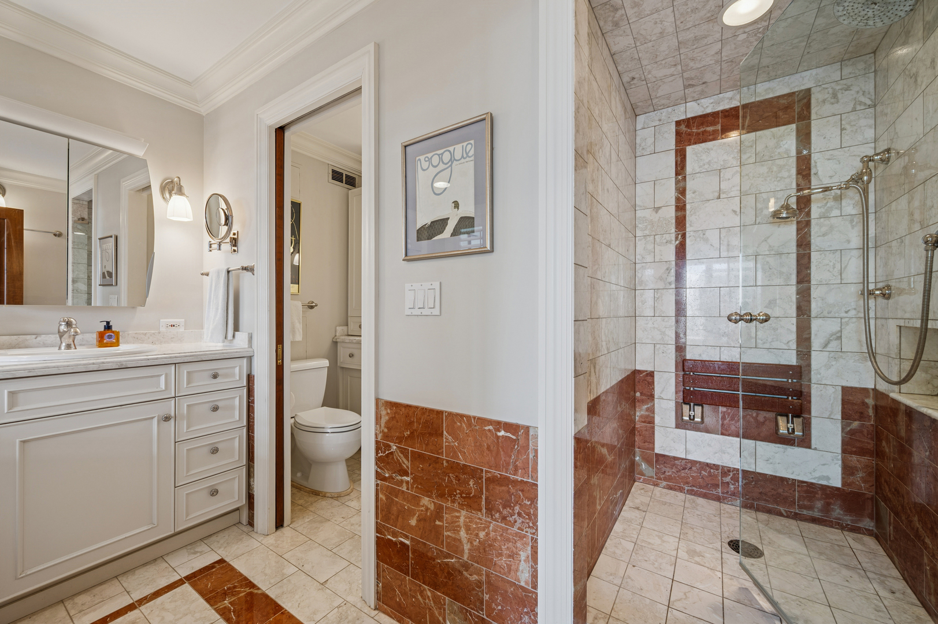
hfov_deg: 104.3
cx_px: 469
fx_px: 365
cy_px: 312
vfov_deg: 81.1
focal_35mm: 14
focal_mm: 14
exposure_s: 1/6
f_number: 9.5
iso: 200
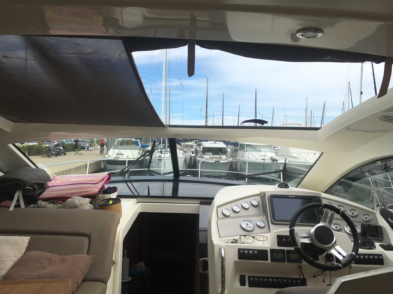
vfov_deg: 46.8
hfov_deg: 60.0
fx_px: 341
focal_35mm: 30
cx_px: 196
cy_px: 151
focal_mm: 4.15
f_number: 2.2
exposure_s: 1/1876
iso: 25
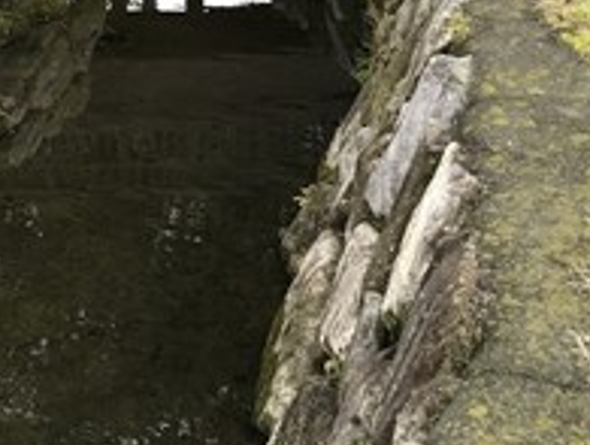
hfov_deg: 22.3
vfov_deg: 16.4
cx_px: 79
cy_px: -112
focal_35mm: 86
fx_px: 1469
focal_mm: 3.99
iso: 20
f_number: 1.8
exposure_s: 1/218
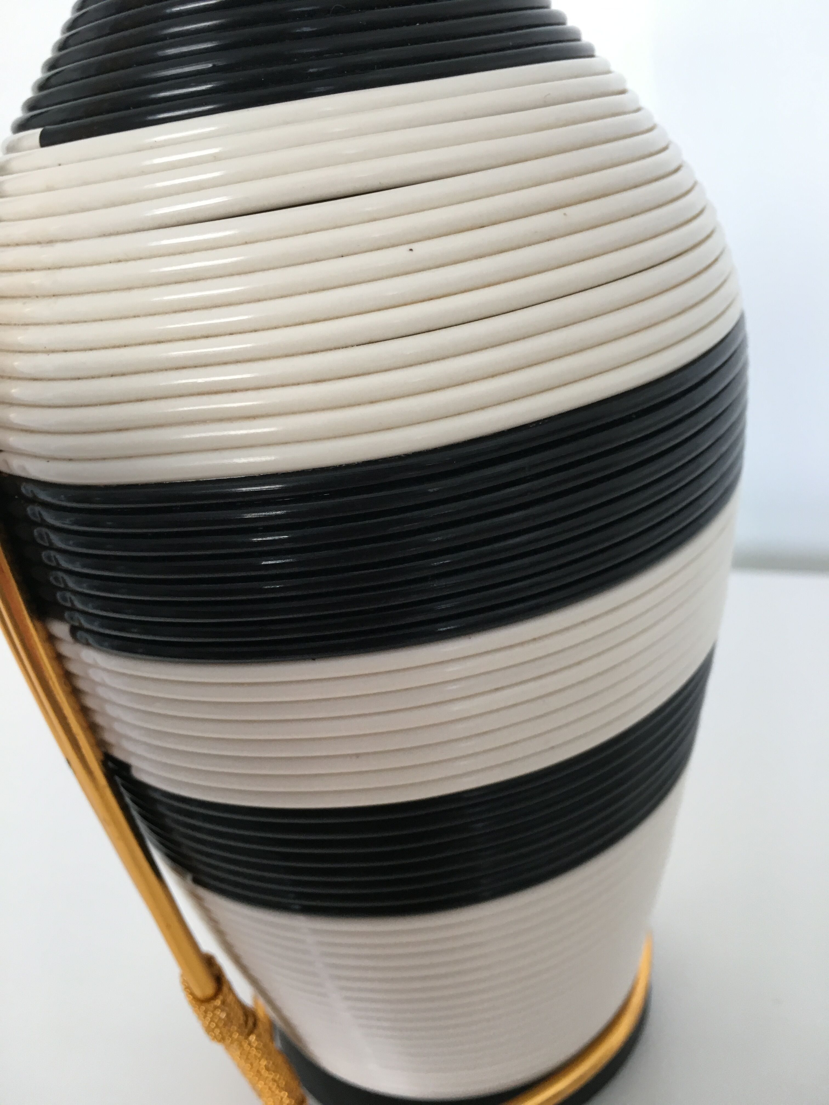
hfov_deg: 48.2
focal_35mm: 29
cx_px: 414
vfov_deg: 61.7
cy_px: 552
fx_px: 926
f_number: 2.2
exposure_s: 1/33
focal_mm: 4.15
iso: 50
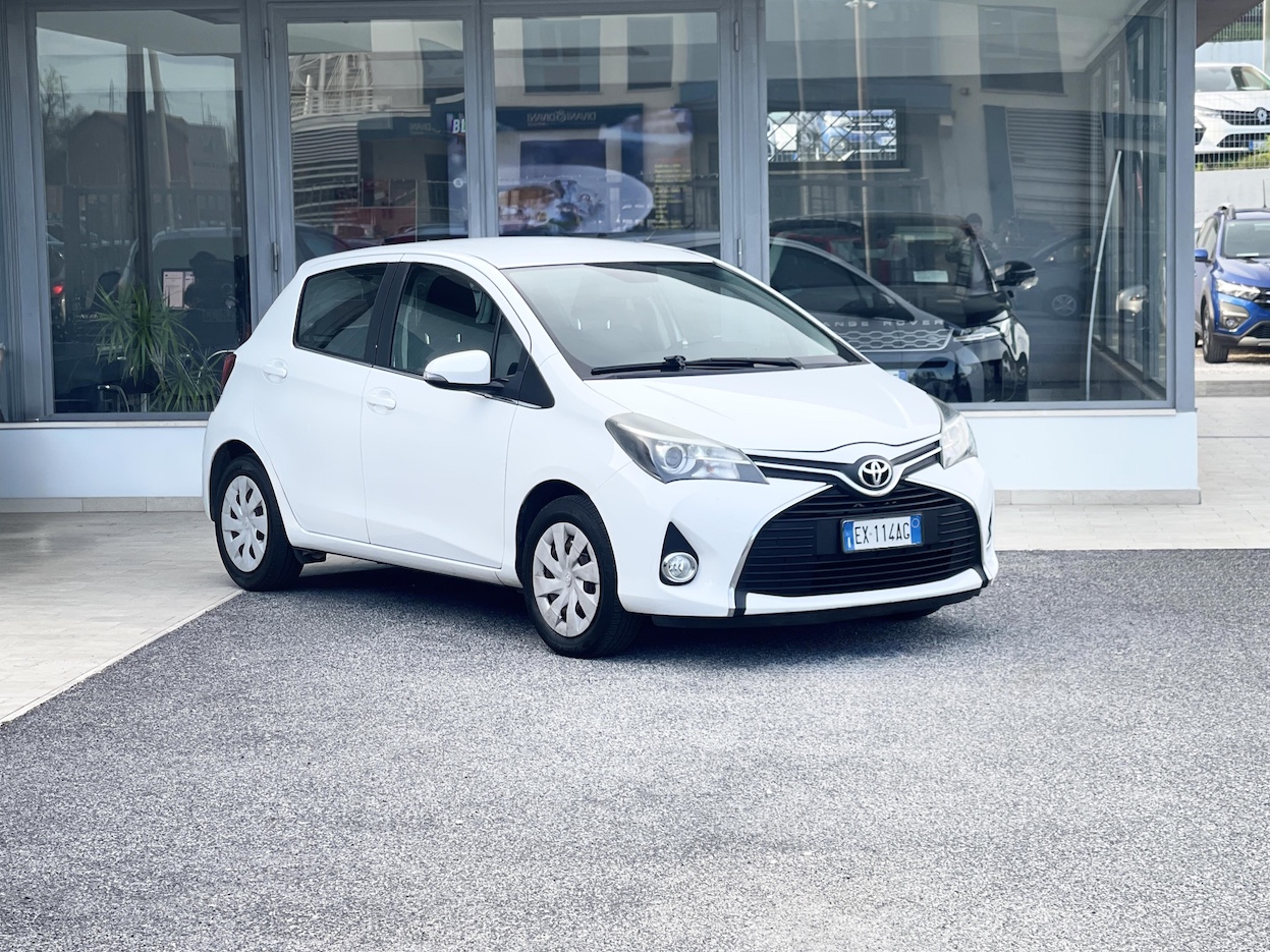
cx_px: 635
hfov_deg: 30.3
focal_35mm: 64
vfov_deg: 22.9
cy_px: 476
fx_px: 2348
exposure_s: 1/140
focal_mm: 7.5
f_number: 2.2
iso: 20
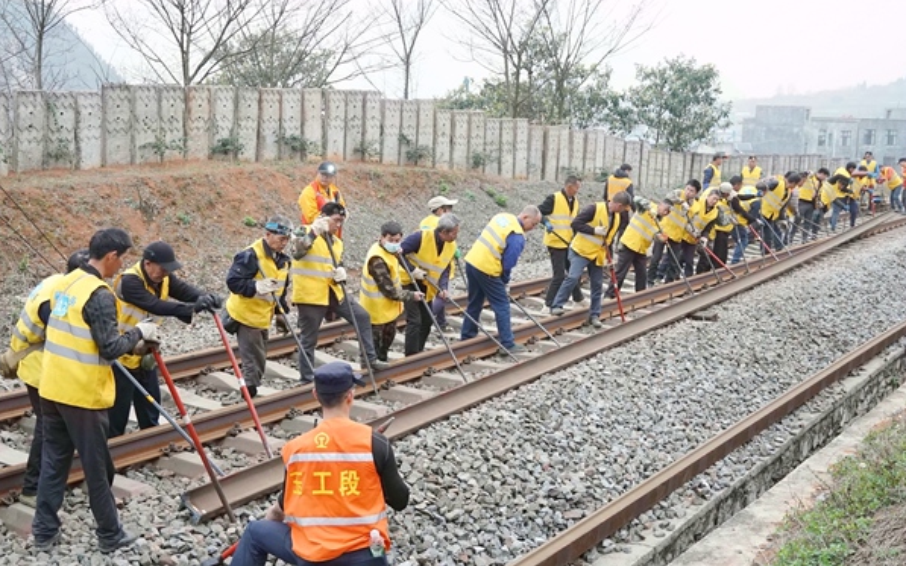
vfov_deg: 29.9
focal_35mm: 43
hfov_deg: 46.2
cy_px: 293
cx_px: 454
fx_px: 1062
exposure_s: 1/200
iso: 2500
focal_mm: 28.3
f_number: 2.8
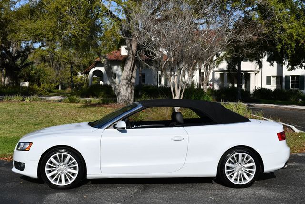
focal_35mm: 52
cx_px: 152
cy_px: 102
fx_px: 441
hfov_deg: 38.2
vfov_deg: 26.0
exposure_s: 1/320
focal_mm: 26
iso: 100
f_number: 9
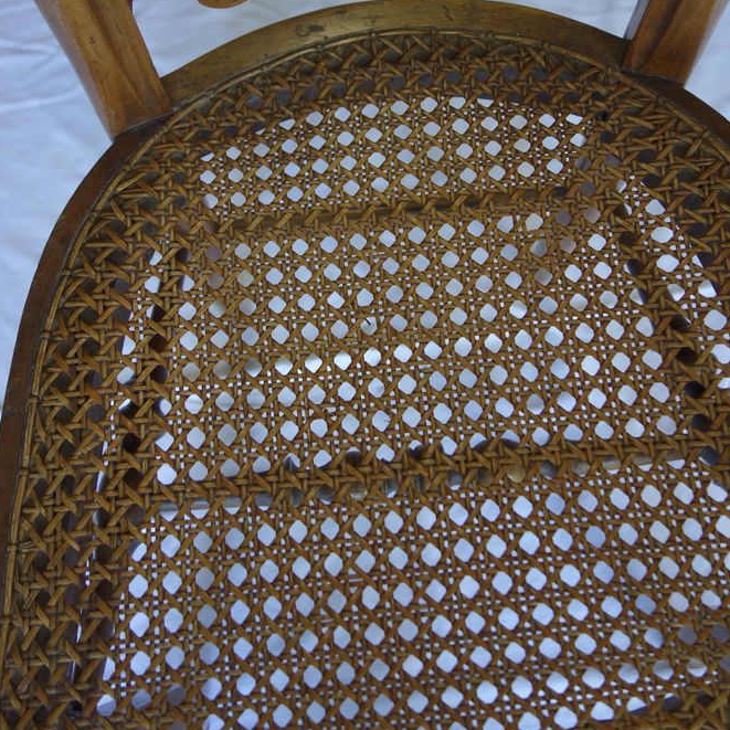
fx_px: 859
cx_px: 364
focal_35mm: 36
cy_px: 271
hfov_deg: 46.0
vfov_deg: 45.6
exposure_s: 1/100
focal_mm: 10.4
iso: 125
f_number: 2
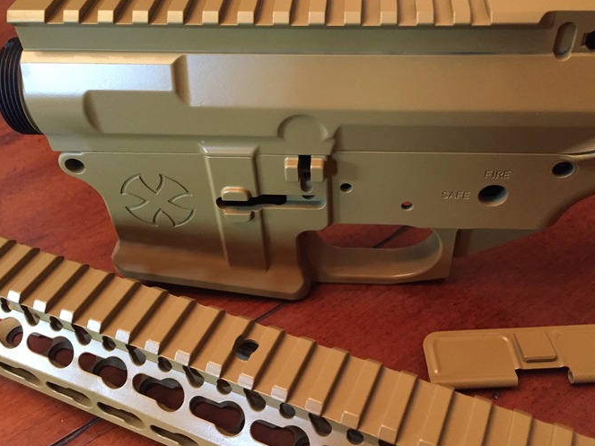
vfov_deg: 40.7
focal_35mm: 35
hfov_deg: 52.5
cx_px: 327
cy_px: 214
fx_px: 601
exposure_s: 1/15
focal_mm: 4.15
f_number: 2.2
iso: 250
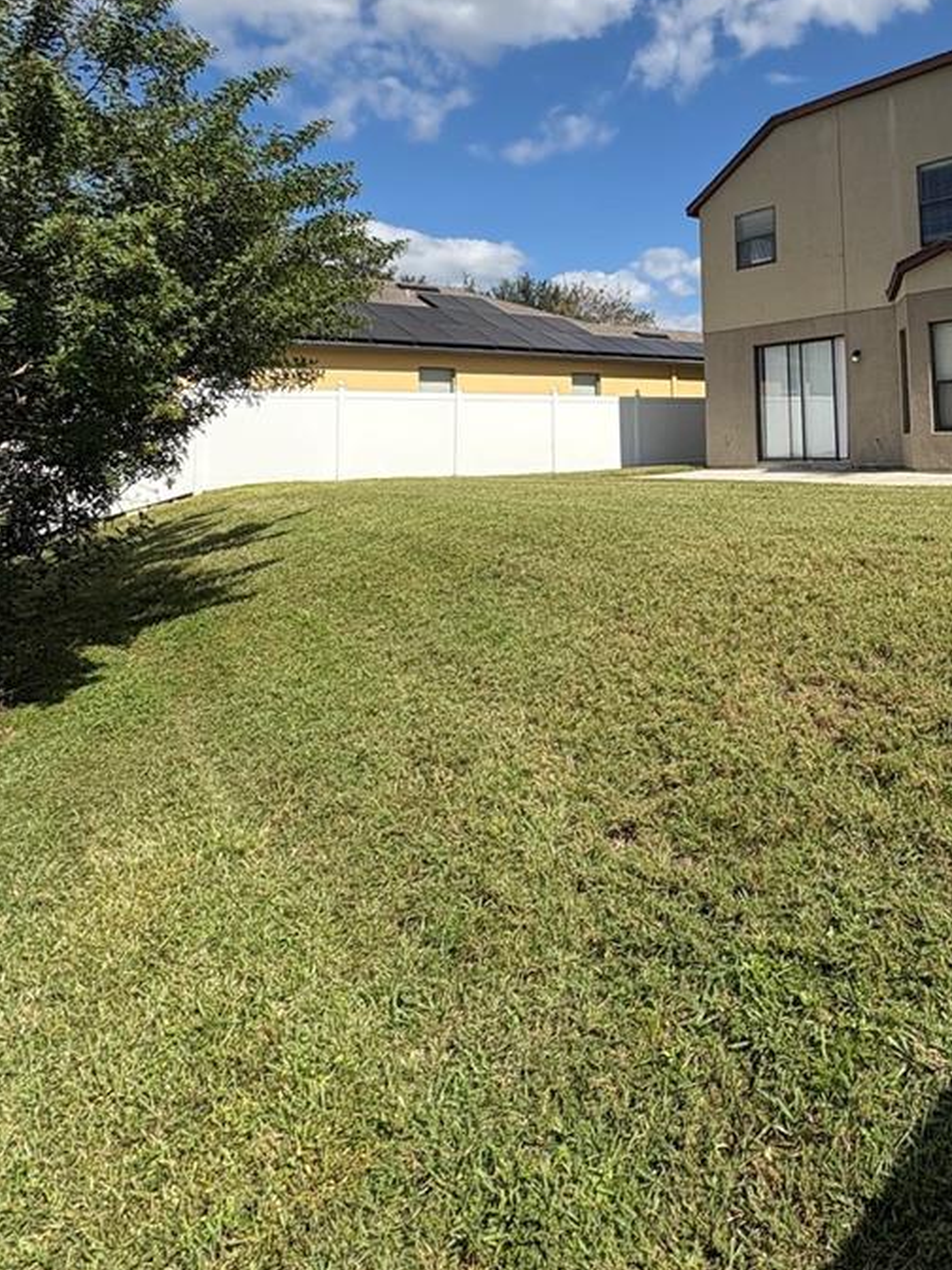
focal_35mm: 25
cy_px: 348
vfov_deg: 65.9
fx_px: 917
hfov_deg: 51.8
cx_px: 744
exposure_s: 1/2273
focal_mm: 2.22
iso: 50
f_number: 2.2
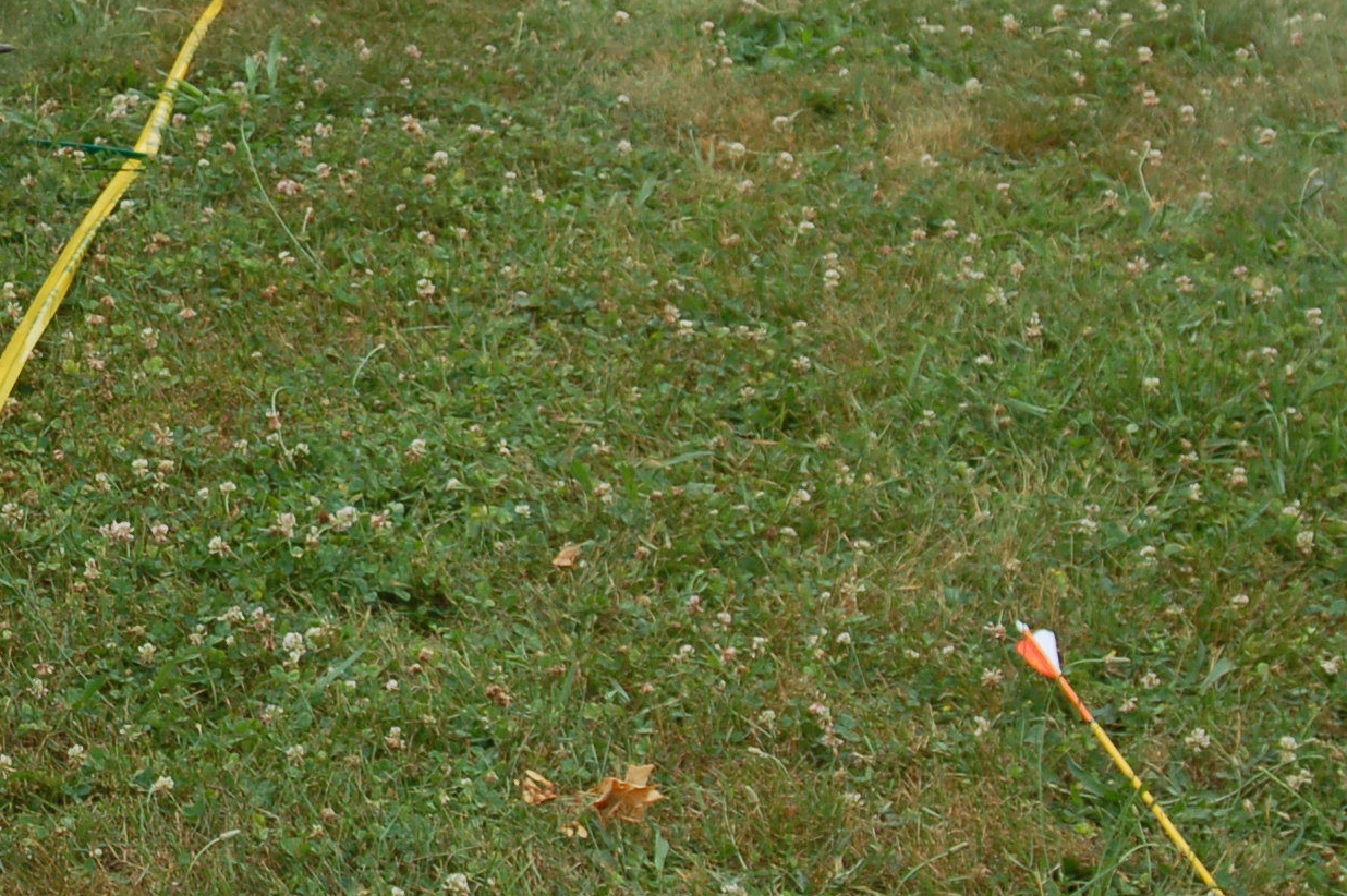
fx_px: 5458
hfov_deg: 13.7
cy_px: 63
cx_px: -169
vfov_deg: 9.3
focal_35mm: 146
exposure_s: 1/250
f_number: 8
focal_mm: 40
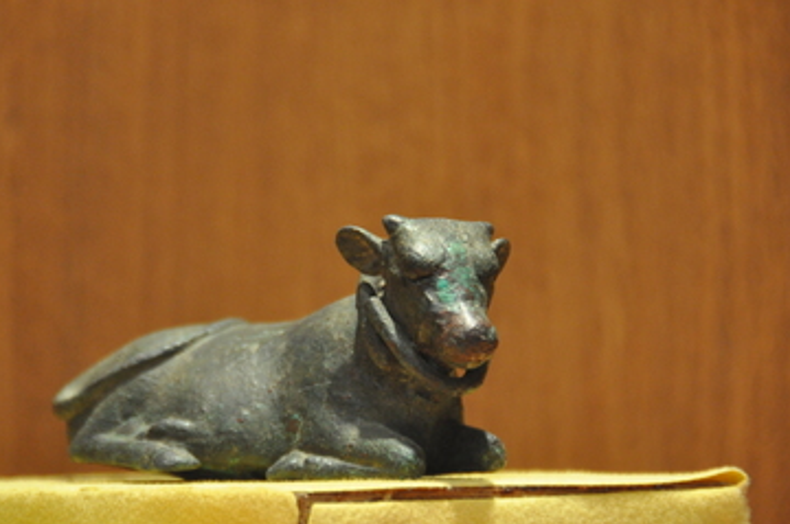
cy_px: 316
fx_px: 8043
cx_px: 316
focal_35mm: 367
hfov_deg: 5.6
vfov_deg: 3.7
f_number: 5.6
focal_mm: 200
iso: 1600
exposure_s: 1/30
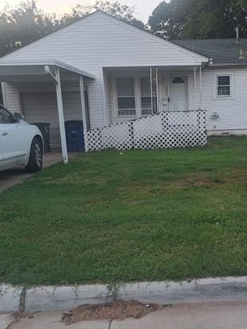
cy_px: 169
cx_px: 174
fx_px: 361
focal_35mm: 38
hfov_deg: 37.1
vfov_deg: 49.0
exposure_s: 1/120
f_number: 1.8
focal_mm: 5.23
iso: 50
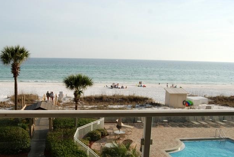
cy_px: 92
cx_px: 83
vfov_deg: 17.5
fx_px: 508
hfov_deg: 25.8
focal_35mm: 78
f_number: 9
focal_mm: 40
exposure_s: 1/320
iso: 100
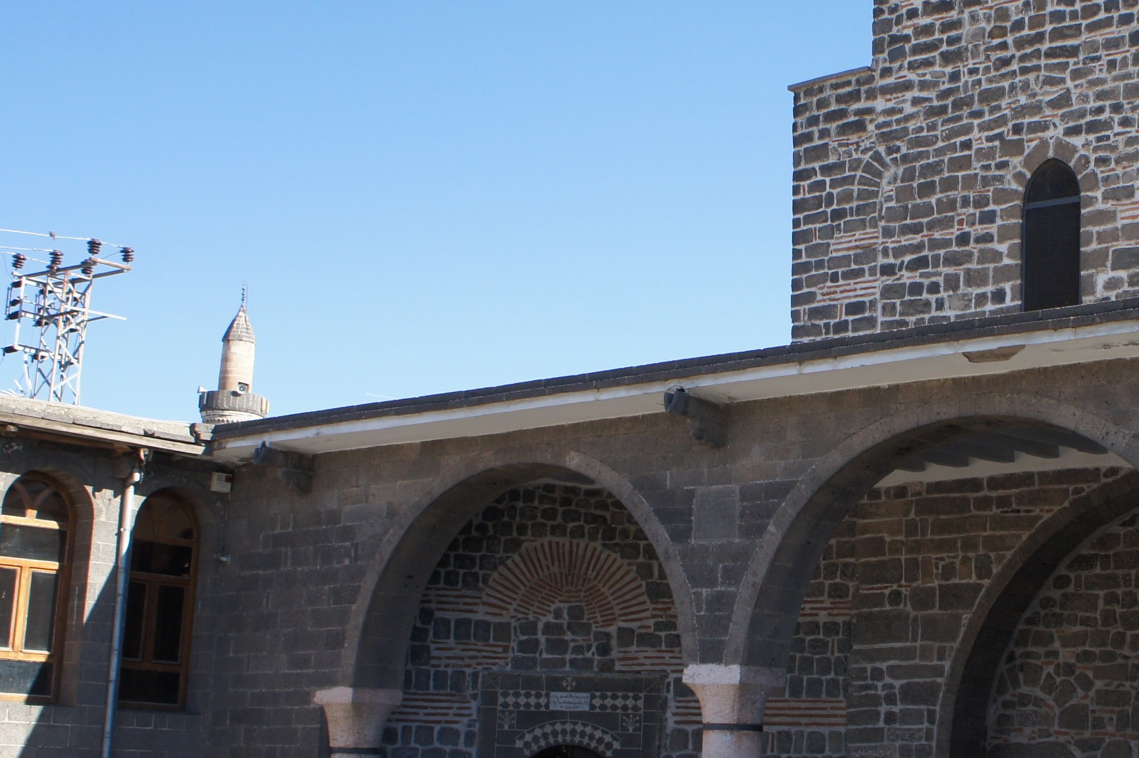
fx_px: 1992
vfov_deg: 21.5
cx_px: 968
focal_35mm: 63
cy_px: 353
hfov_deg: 30.8
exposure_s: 1/250
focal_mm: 20
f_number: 8
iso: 200
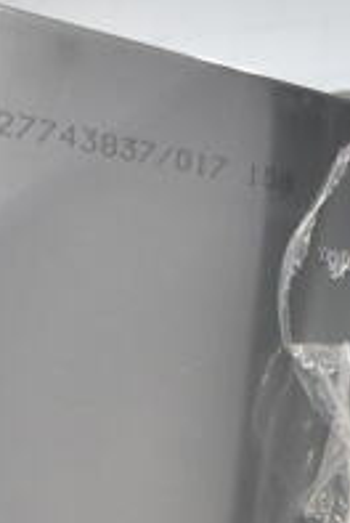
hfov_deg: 10.6
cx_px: -199
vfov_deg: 13.6
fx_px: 1816
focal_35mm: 125
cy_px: 1098
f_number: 3.5
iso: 1400
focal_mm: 18
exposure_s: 1/125
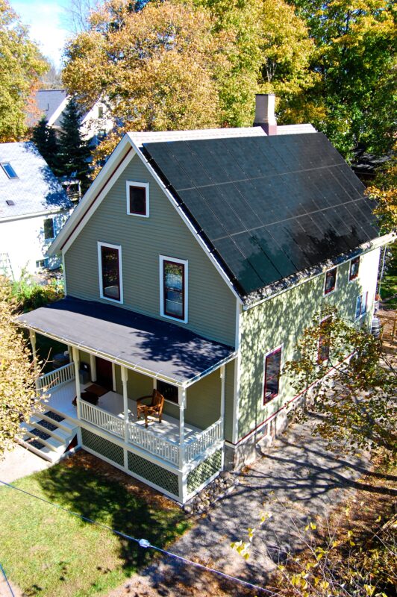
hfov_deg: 38.3
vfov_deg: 55.1
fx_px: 572
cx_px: 198
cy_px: 298
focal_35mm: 34
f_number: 5.6
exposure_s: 1/500
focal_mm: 23
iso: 400
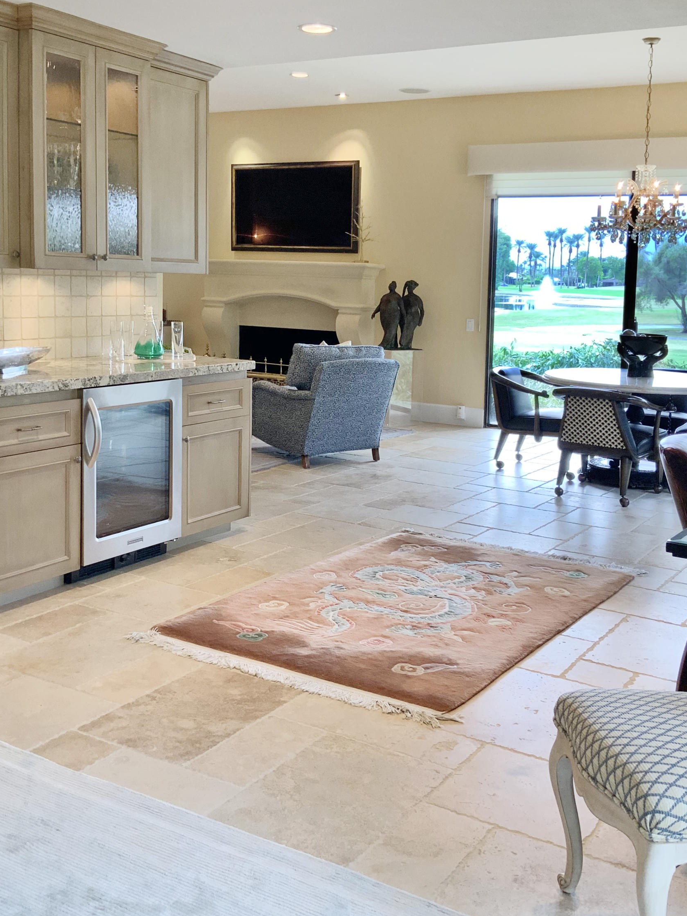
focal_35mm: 39
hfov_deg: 36.8
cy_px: 461
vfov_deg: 47.9
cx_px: 326
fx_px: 1032
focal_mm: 3
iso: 64
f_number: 1.8
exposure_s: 1/120
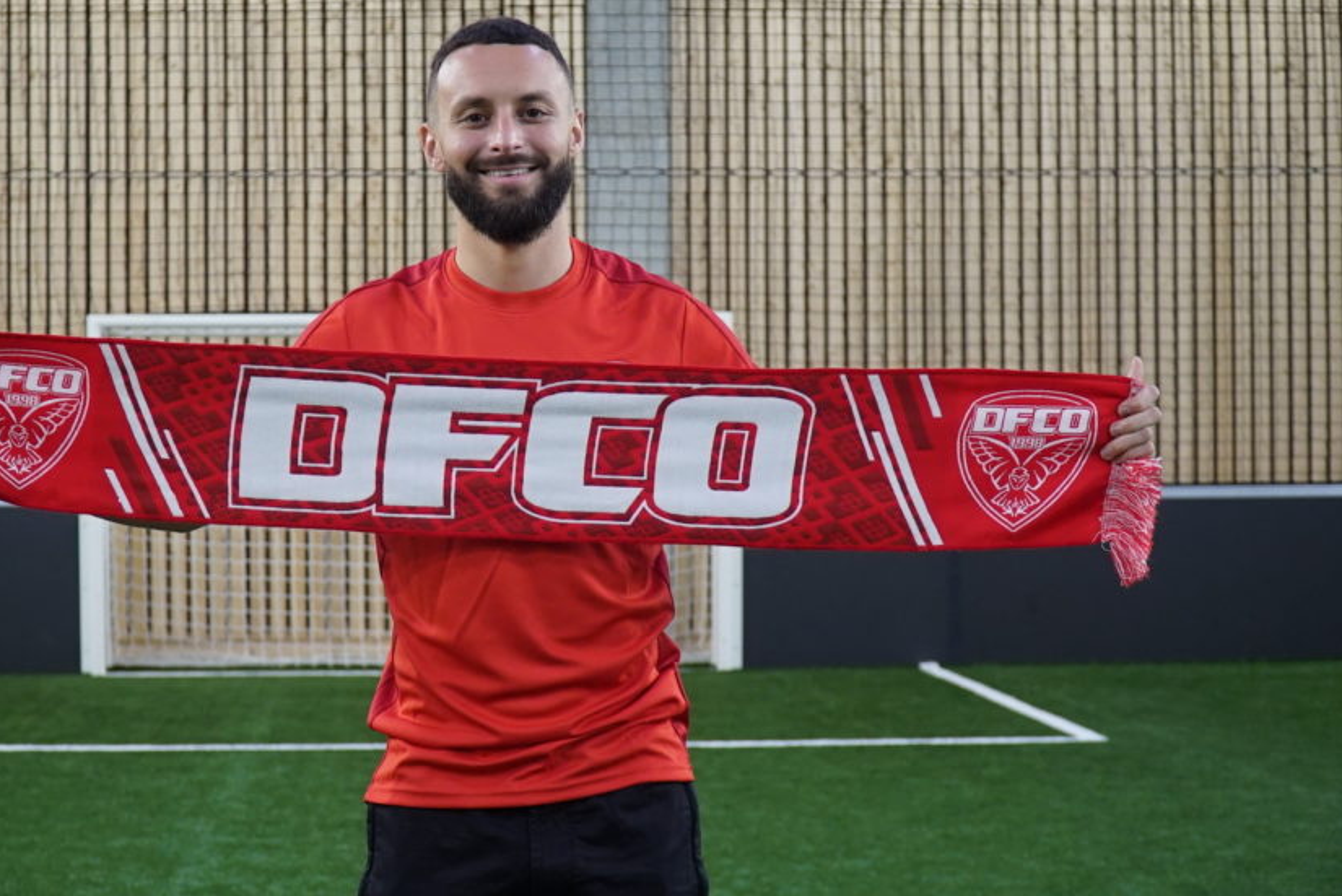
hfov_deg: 30.0
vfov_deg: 20.3
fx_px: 2499
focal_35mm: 67
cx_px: 516
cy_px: 424
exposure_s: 1/160
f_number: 4
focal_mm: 36
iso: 1250
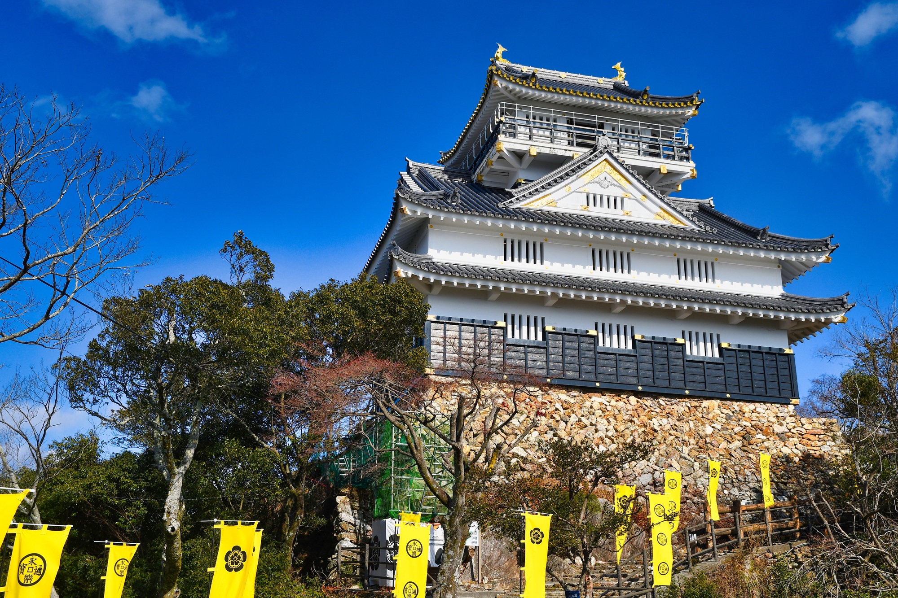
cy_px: 299
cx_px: 449
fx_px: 1010
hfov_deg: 47.9
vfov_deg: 33.0
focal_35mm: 40
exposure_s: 1/1600
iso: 100
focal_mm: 27
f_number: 5.6
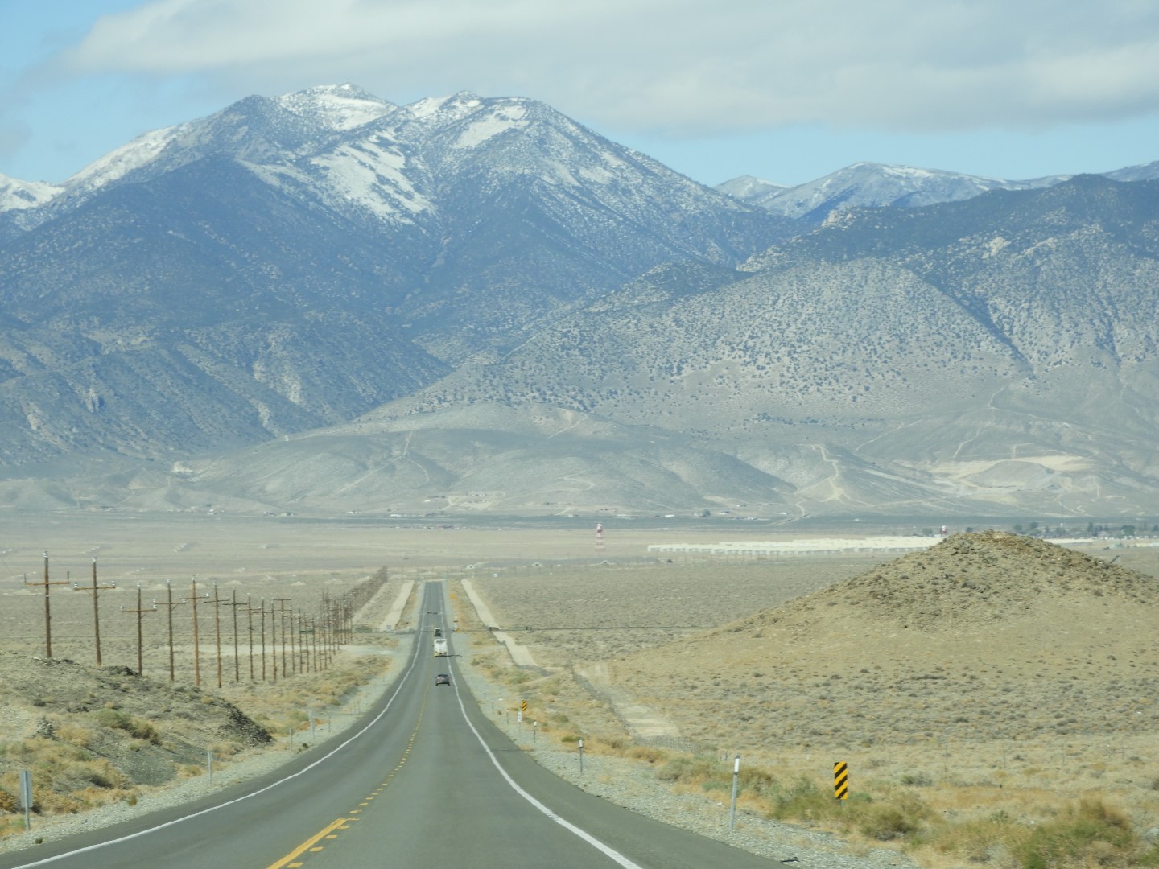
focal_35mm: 200
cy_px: 434
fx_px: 6696
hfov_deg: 9.9
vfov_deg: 7.4
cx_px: 580
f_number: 5.3
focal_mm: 35.8
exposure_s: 1/500
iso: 100
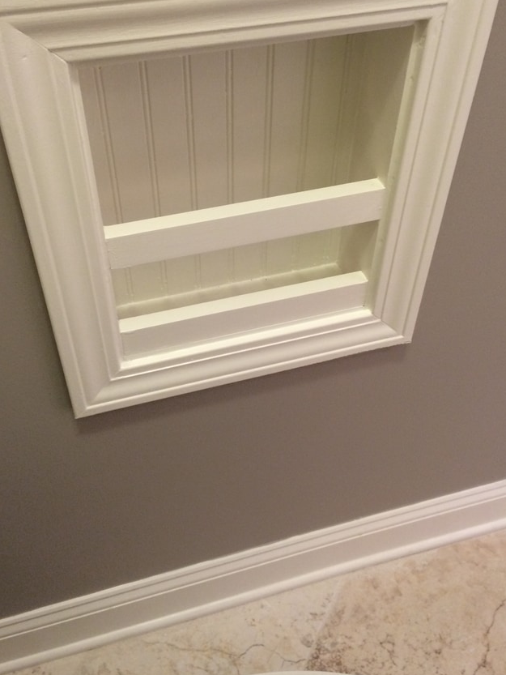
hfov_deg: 39.7
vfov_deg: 51.2
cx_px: 238
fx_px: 701
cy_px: 298
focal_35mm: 36
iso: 125
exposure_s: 1/30
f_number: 2.2
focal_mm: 4.12
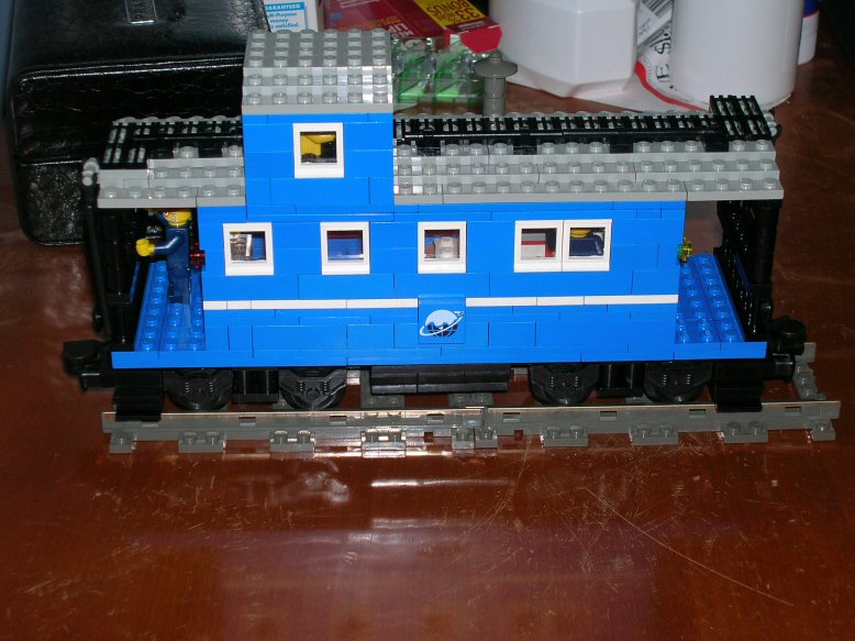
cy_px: 320
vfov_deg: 19.9
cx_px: 428
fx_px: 1827
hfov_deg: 26.3
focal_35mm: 74
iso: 50
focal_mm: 12.3
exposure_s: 1/60.1
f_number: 4
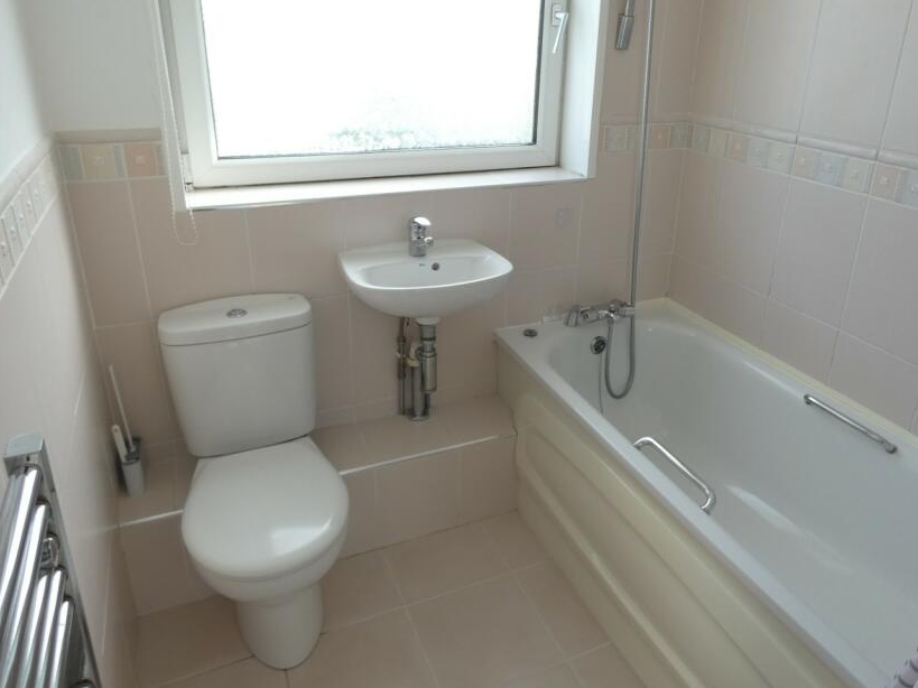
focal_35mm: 25
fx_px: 663
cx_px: 509
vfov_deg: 54.7
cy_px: 300
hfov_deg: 69.2
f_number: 2.8
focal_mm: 3.6
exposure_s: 1/60
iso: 80
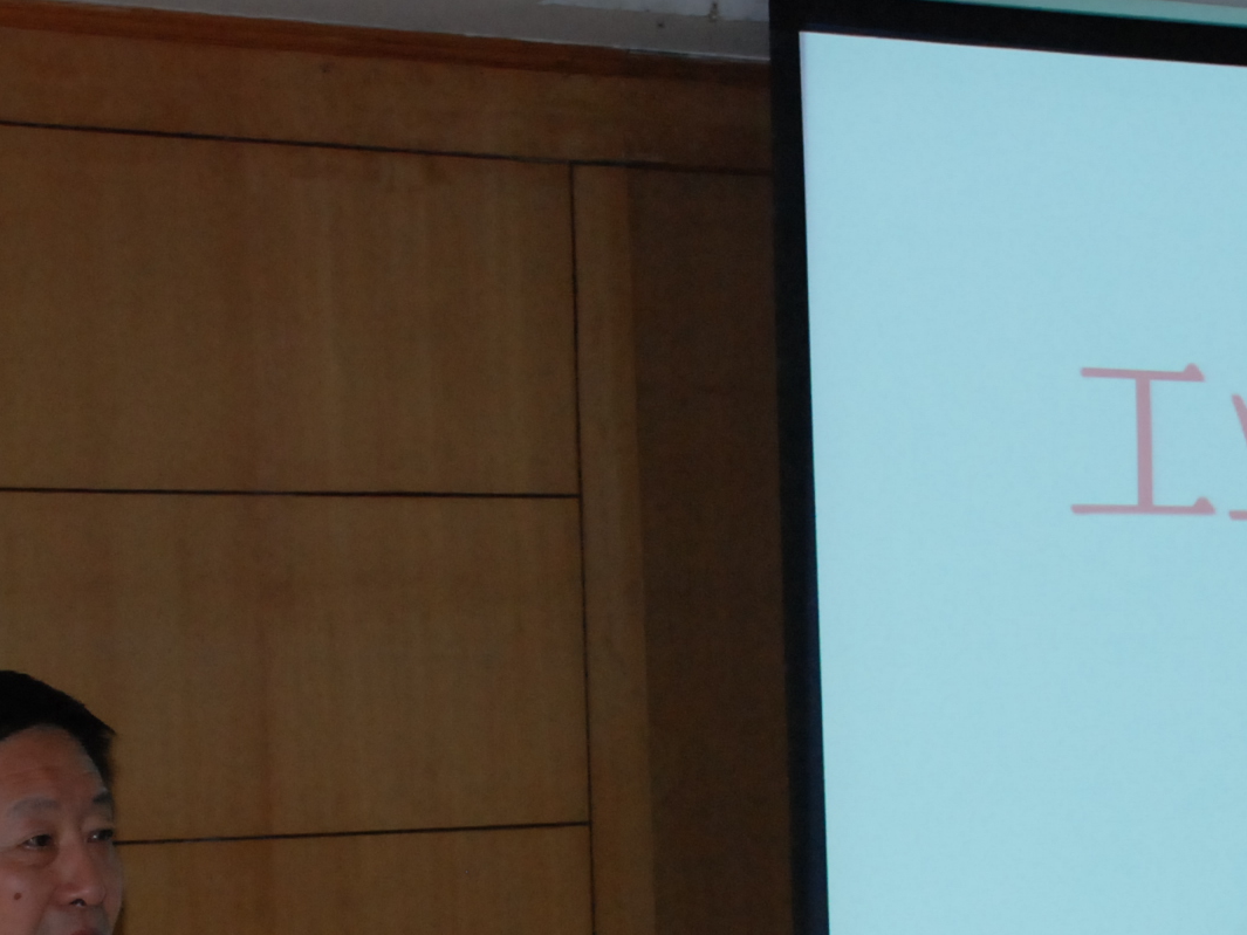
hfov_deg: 17.9
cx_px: 583
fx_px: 3963
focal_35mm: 110
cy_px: 960
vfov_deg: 13.3
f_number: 5
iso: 800
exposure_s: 1/60
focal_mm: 28
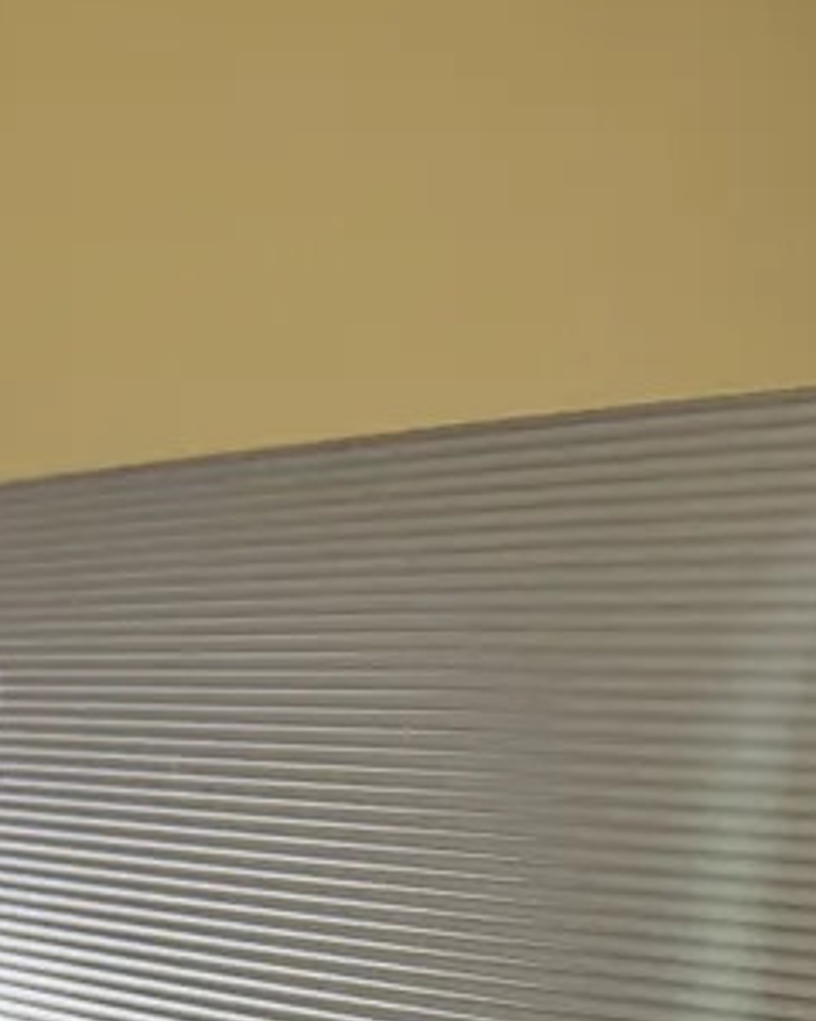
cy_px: 1369
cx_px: 372
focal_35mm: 94
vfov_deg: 18.8
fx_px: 2839
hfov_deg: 16.4
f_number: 1.78
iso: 800
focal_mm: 6.76
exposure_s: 1/60
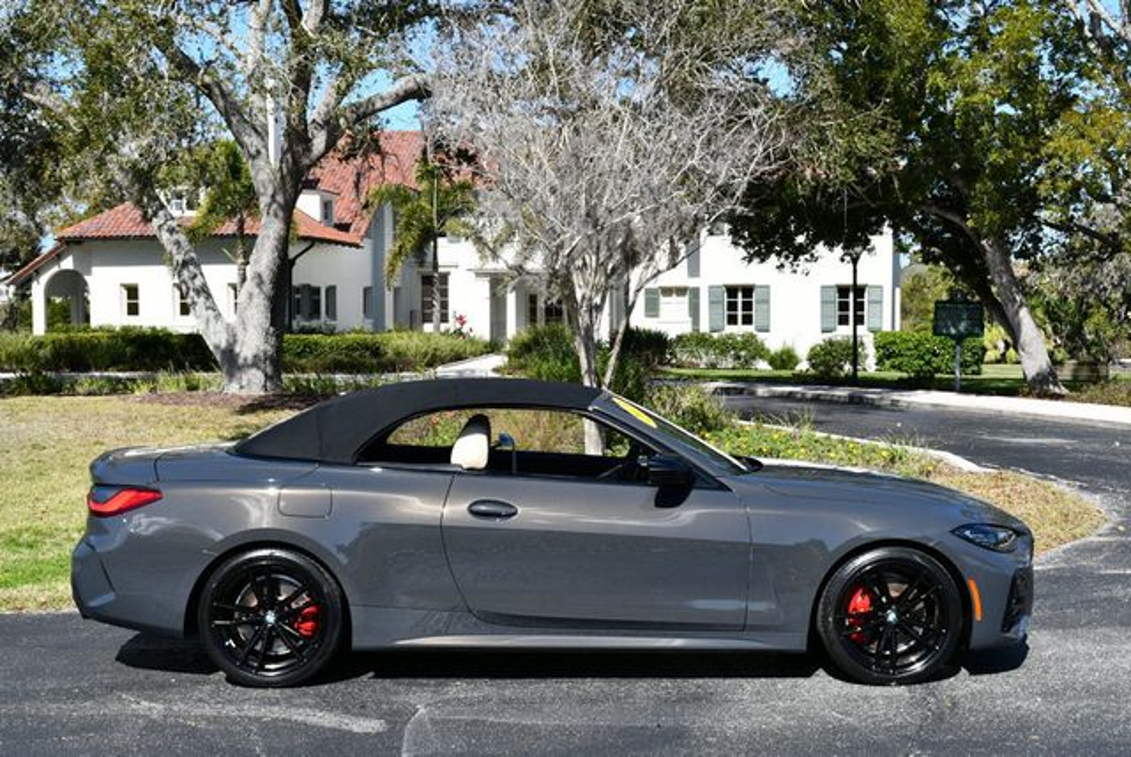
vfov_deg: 28.1
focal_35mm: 48
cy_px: 378
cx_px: 566
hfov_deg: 41.1
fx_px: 1509
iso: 110
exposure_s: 1/250
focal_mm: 24
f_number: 8
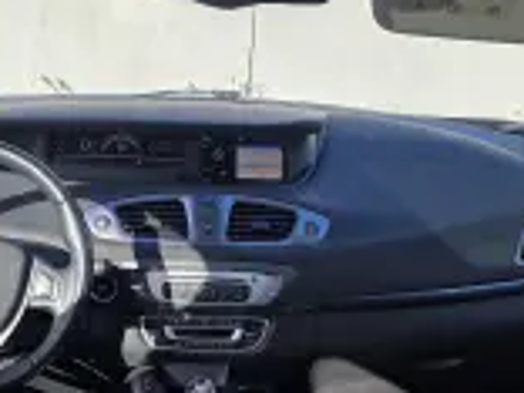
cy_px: 286
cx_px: 185
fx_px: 802
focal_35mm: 53
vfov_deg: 27.2
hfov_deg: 35.9
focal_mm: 6.3
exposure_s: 1/3446
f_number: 1.7
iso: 80
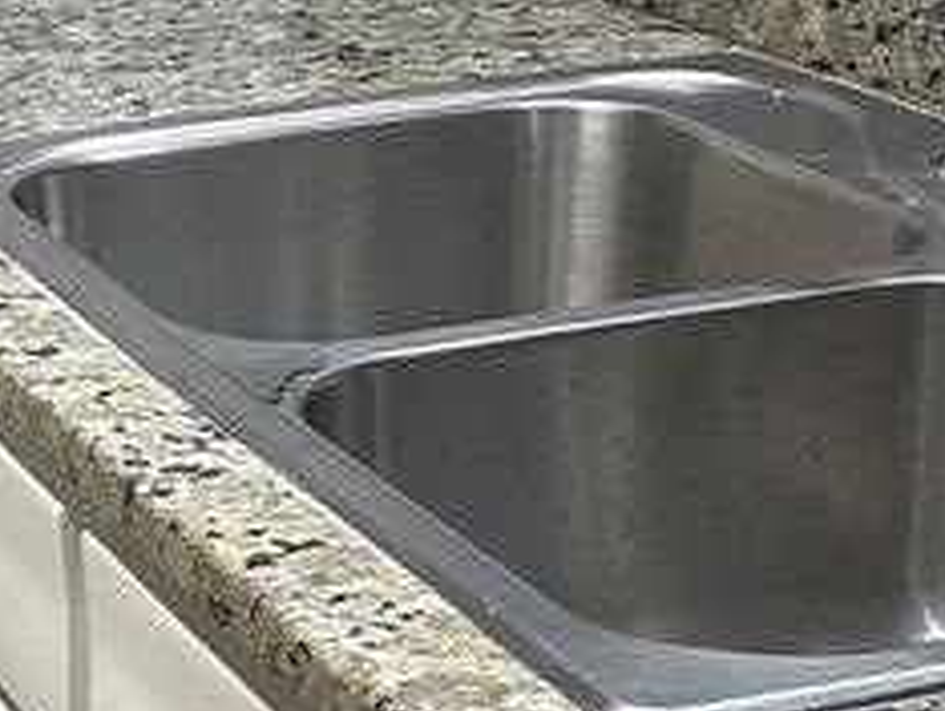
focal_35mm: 105
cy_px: 436
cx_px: -206
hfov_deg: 17.8
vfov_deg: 14.1
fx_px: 2869
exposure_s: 1/120
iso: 200
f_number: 1.78
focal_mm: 6.86
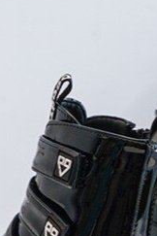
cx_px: 101
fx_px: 890
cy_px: 148
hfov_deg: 10.1
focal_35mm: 136
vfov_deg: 15.1
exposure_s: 1/100
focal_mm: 44
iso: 500
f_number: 4
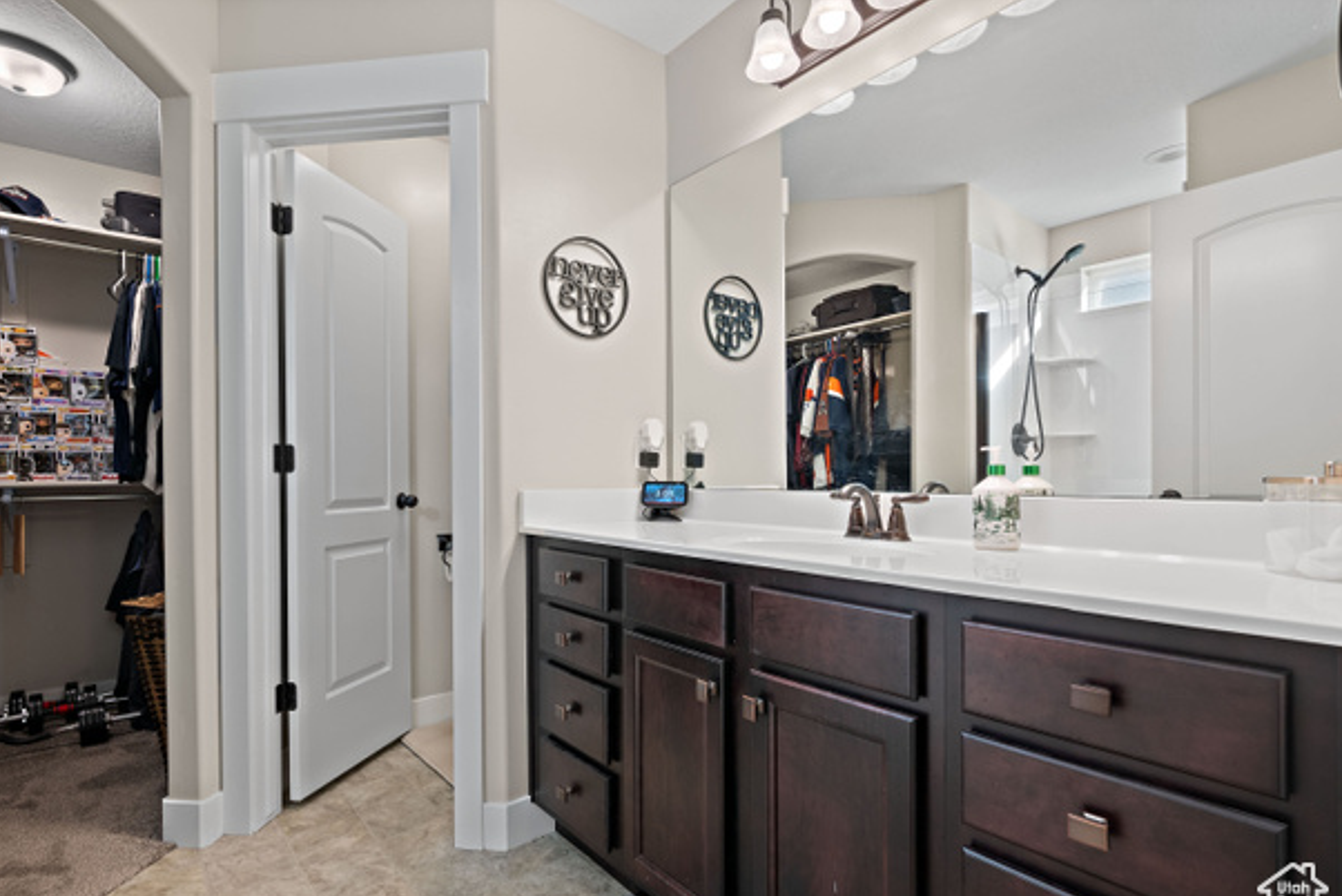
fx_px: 634
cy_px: 474
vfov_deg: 70.4
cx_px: 633
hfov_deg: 93.2
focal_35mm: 17
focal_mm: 16
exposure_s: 1/3
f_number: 8
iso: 500
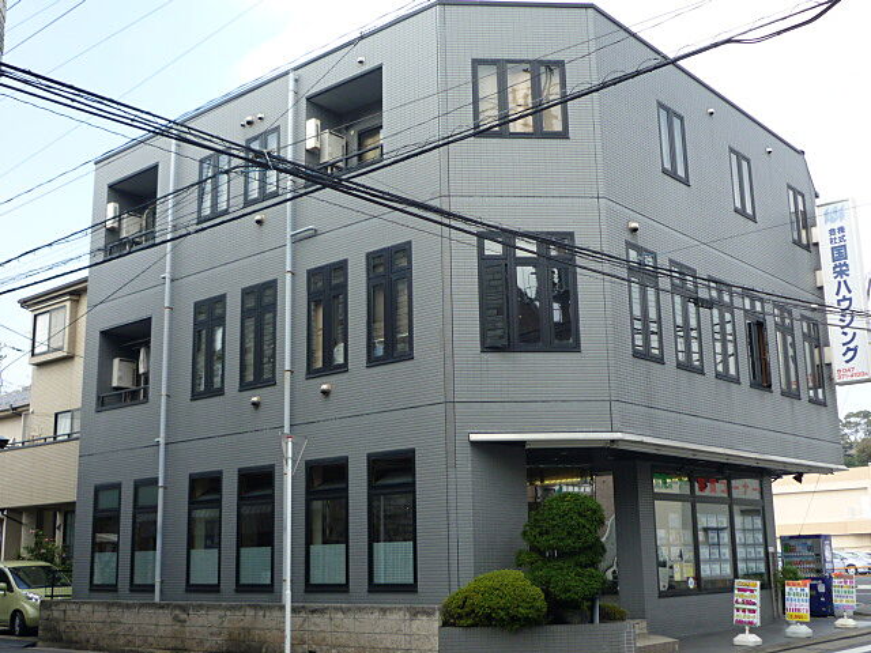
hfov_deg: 46.8
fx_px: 1006
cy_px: 326
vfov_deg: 36.0
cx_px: 436
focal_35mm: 40
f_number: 2.8
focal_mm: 5.5
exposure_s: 1/400
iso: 80
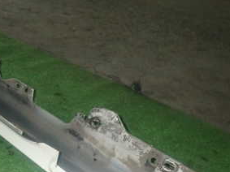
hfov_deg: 33.1
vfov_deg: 27.4
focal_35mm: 53
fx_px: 352
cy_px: 104
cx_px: -2
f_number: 5.6
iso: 400
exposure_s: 1/30
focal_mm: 4.5
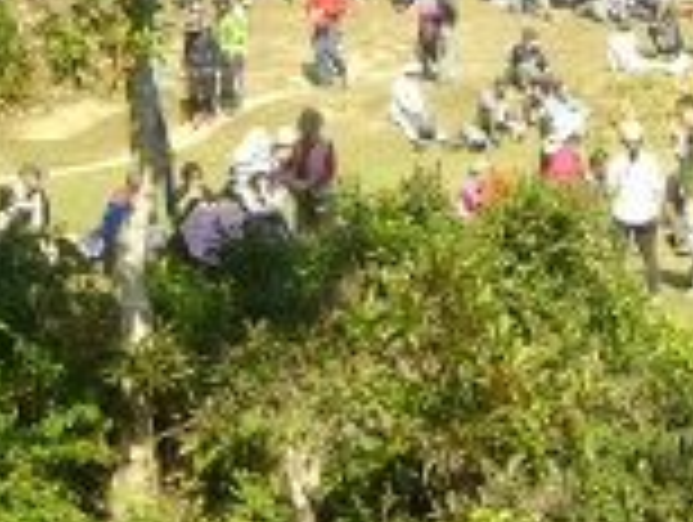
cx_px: 464
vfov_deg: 13.4
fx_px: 2186
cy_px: -50
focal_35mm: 109
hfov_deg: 18.0
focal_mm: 5.8
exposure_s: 1/500
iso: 80
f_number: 2.8
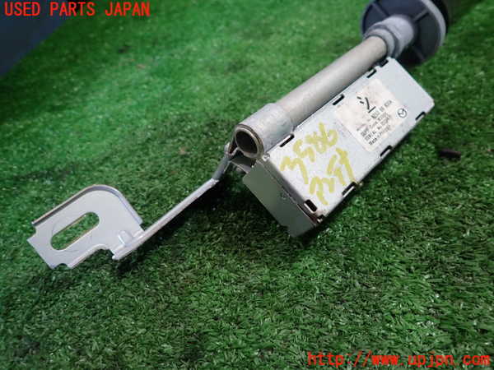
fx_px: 357
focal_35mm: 25
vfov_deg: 54.9
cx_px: 247
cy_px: 185
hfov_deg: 69.4
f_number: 2
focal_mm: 4.5
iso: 200
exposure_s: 1/40
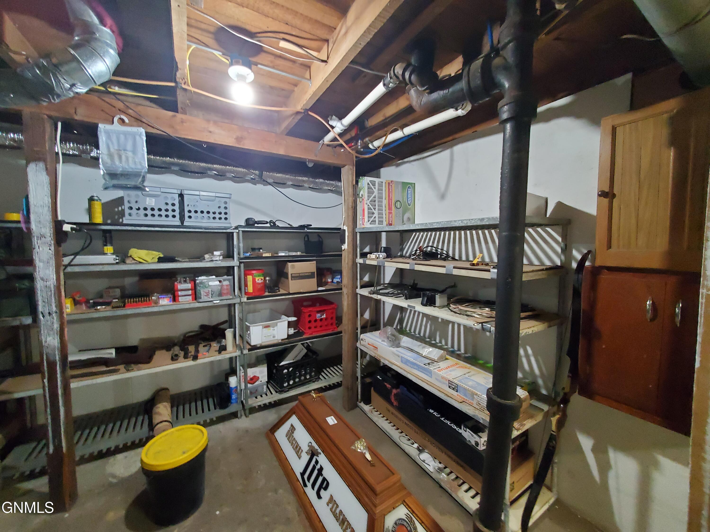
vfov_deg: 89.9
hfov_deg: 106.2
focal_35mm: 13
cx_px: 355
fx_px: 267
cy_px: 266
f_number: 2.2
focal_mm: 1.8
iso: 800
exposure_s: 1/30
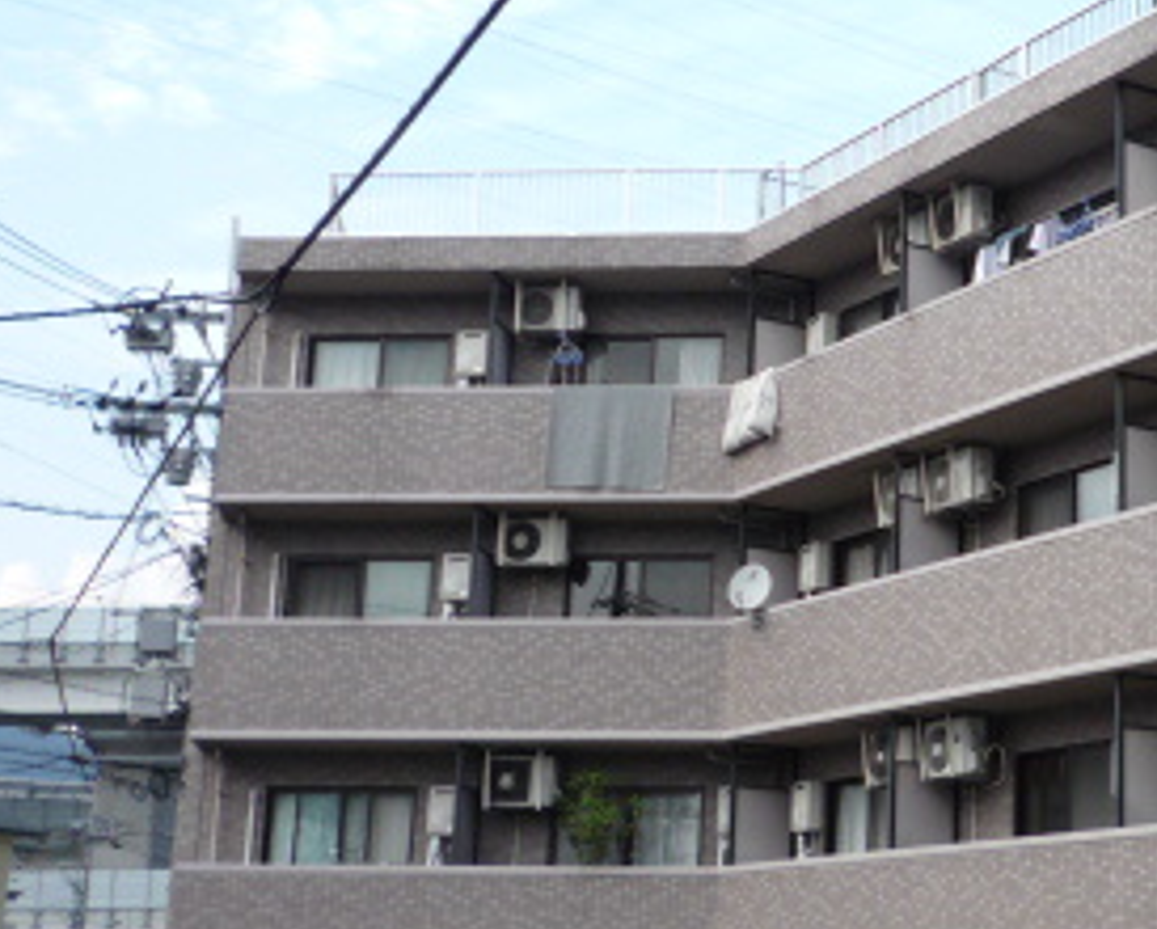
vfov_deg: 23.2
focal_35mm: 66
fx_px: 2263
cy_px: 422
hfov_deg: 27.6
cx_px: 1056
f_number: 2.8
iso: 100
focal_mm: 4.4
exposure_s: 1/320
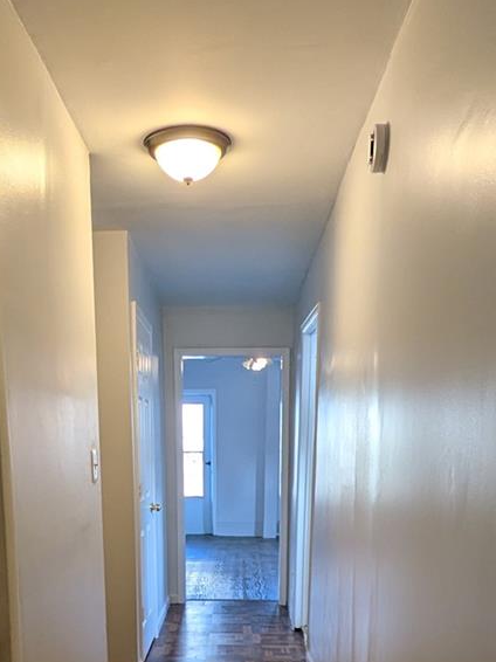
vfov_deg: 45.1
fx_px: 727
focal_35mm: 38
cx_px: 197
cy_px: 577
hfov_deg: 37.5
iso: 58
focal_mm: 1.83
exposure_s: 1/24
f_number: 2.2
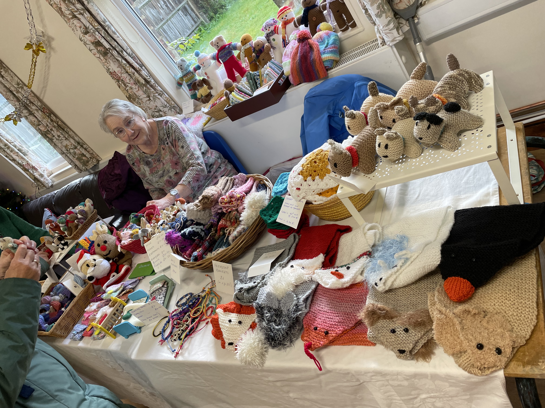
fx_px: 409
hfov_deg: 67.3
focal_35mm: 26
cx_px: 272
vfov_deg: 53.1
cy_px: 204
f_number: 1.6
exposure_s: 1/100
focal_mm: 4.2
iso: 64
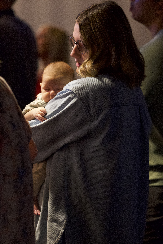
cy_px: 122
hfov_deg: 10.8
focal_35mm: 128
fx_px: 866
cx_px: 82
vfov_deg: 16.1
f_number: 1.8
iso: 5000
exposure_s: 1/250
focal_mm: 85
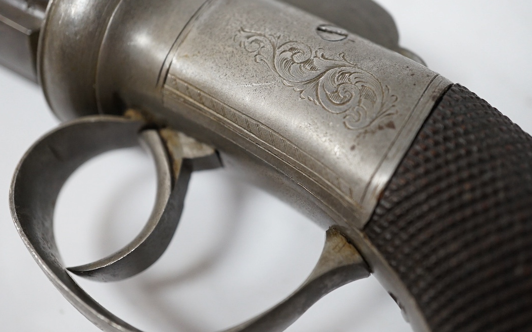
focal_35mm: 49
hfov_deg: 41.1
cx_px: 265
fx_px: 710
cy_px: 155
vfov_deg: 26.3
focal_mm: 30
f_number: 3.5
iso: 1000
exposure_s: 1/100
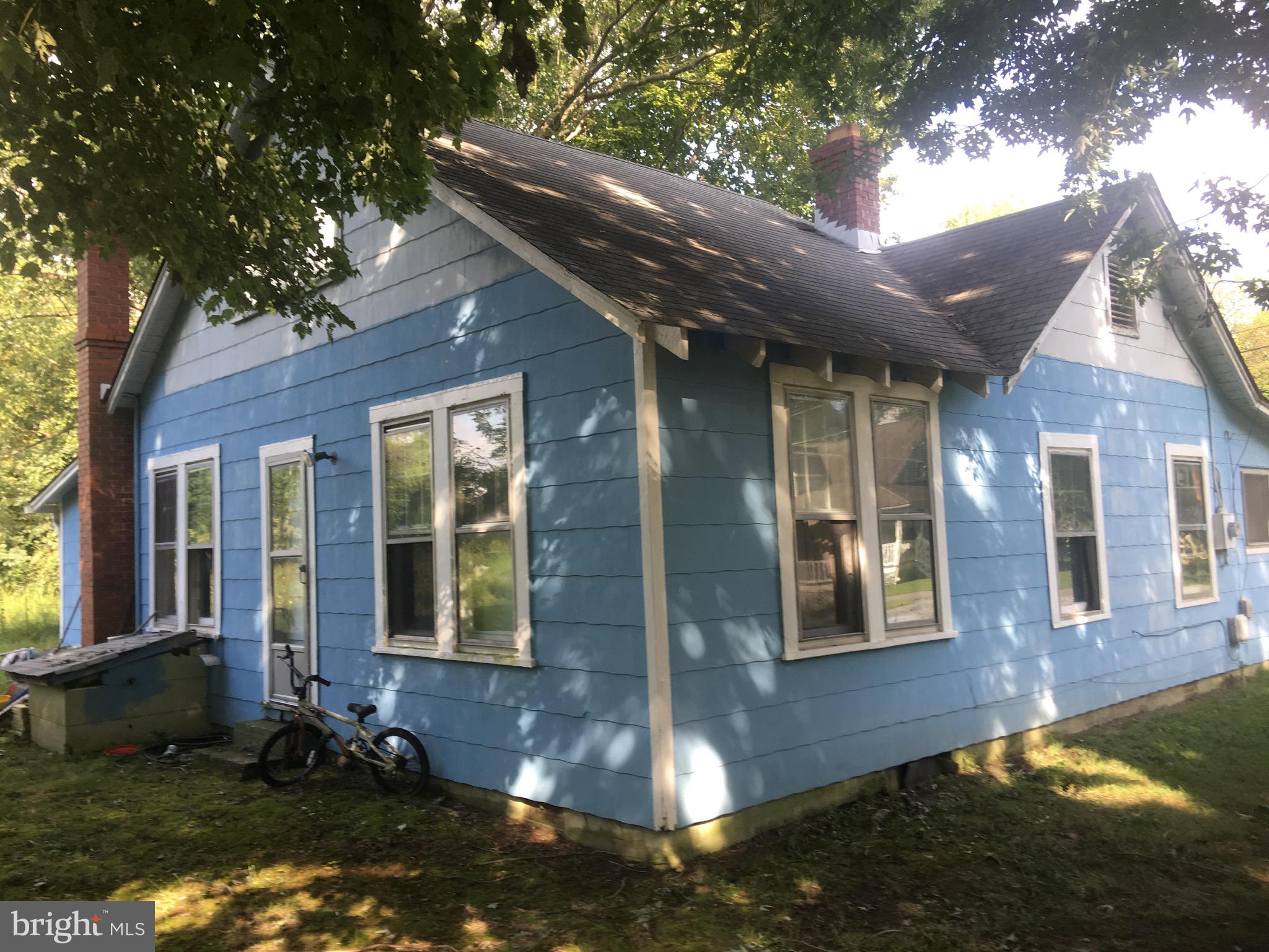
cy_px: 476
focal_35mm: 29
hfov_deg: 61.7
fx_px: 1063
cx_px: 634
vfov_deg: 48.2
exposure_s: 1/120
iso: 25
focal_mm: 4.15
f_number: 2.2
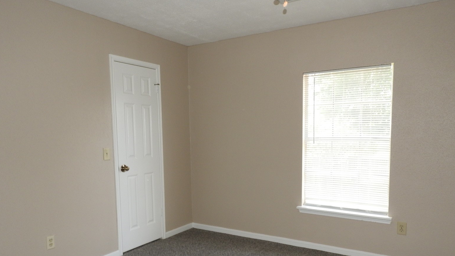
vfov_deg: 42.5
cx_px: 227
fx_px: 326
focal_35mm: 27
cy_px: 164
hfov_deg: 69.8
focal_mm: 4.3
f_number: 4.8
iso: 125
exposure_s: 1/30
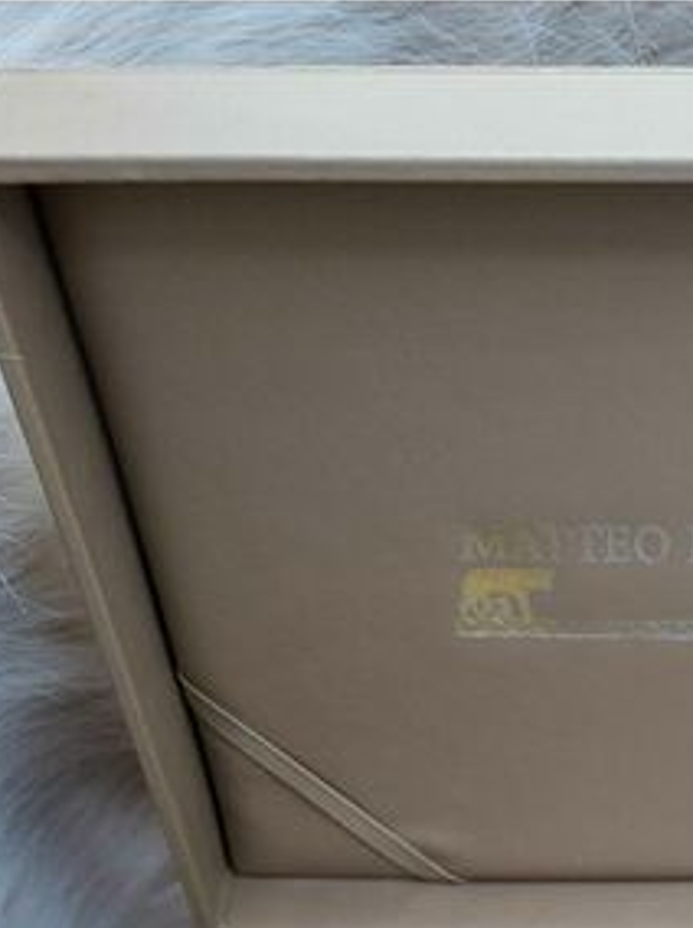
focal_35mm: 55
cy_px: 974
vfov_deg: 31.7
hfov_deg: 25.4
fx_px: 1473
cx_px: 660
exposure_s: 1/590
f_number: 1.8
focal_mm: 5.4
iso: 50
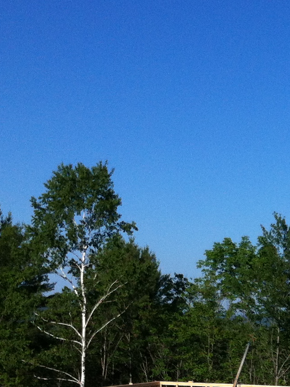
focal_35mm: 105
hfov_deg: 13.5
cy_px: 355
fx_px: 1173
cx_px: 395
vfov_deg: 18.4
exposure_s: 1/2011
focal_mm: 3.85
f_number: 2.8
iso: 80
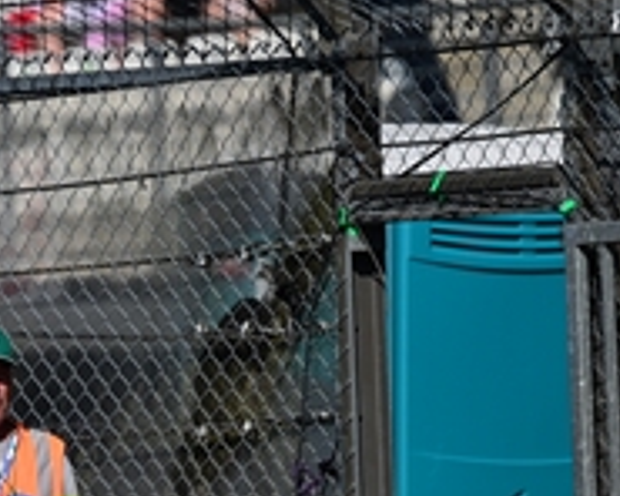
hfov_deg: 2.1
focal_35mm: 912
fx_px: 16735
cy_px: 536
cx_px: -158
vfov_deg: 1.7
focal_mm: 300
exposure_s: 1/5000
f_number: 2.8
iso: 110
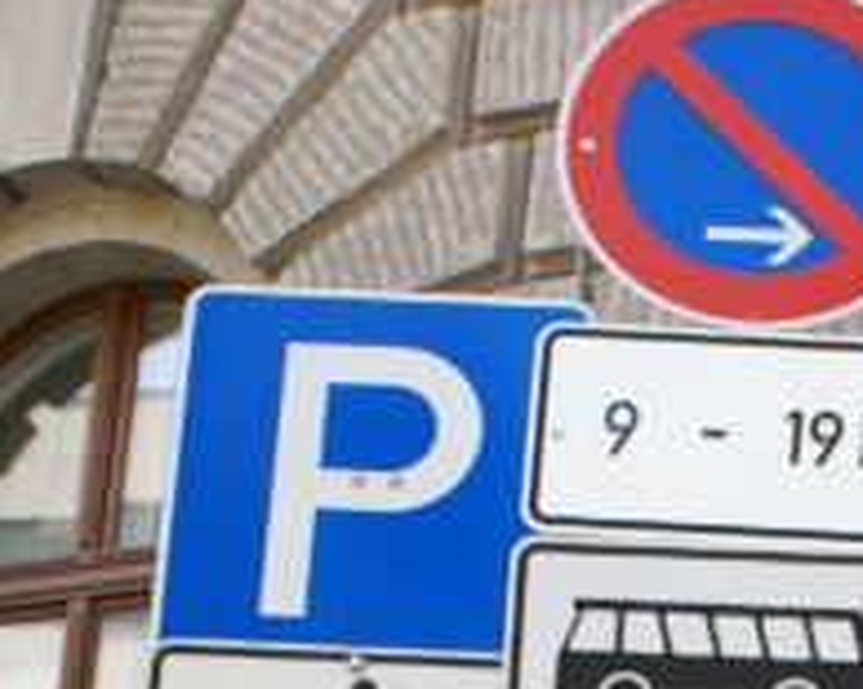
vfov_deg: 12.0
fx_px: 3114
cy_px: 1076
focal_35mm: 122
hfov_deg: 15.5
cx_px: 890
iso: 100
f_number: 5.6
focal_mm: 28
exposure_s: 1/80
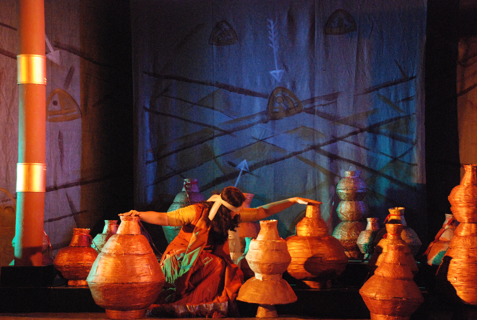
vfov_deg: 18.2
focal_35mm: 75
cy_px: 160
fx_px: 995
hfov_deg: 27.0
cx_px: 238
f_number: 4.8
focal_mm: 50
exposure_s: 1/50
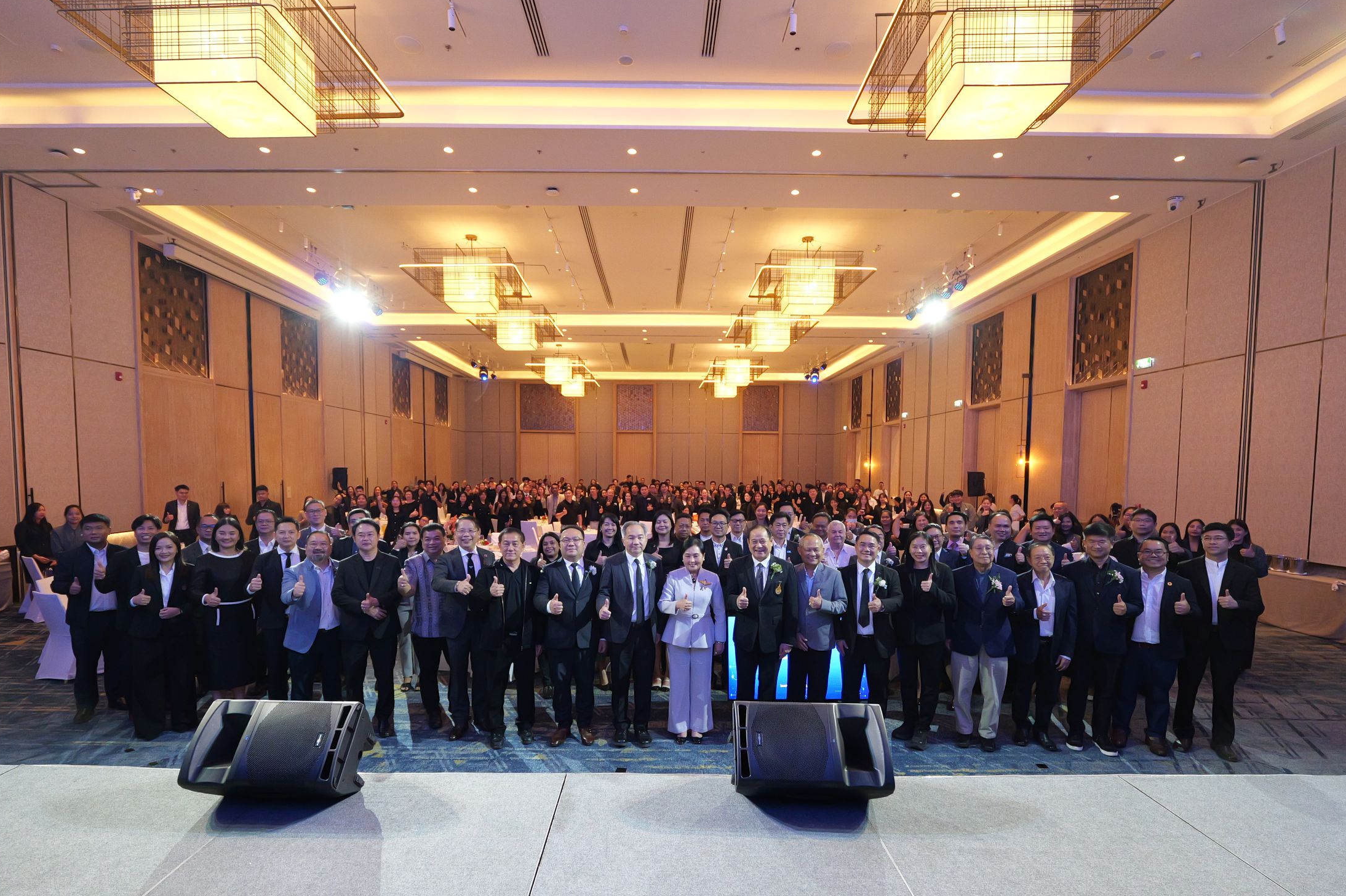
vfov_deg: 73.4
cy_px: 504
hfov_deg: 96.7
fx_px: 598
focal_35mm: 16
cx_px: 662
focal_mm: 14
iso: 5000
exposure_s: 1/100
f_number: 4
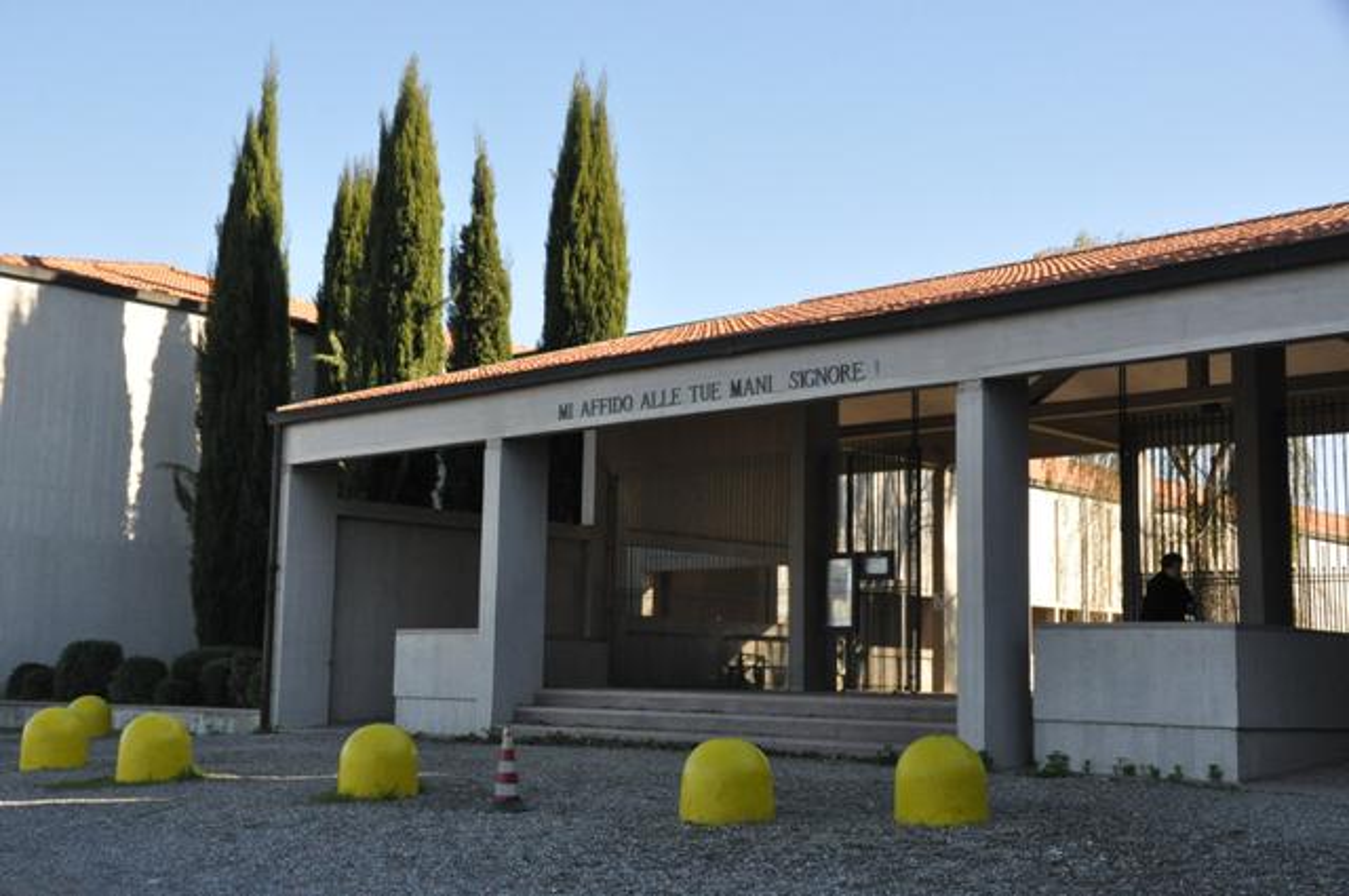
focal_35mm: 45
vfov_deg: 29.8
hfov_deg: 43.7
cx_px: 674
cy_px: 448
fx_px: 1684
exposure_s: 1/640
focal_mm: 30
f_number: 13
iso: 1600
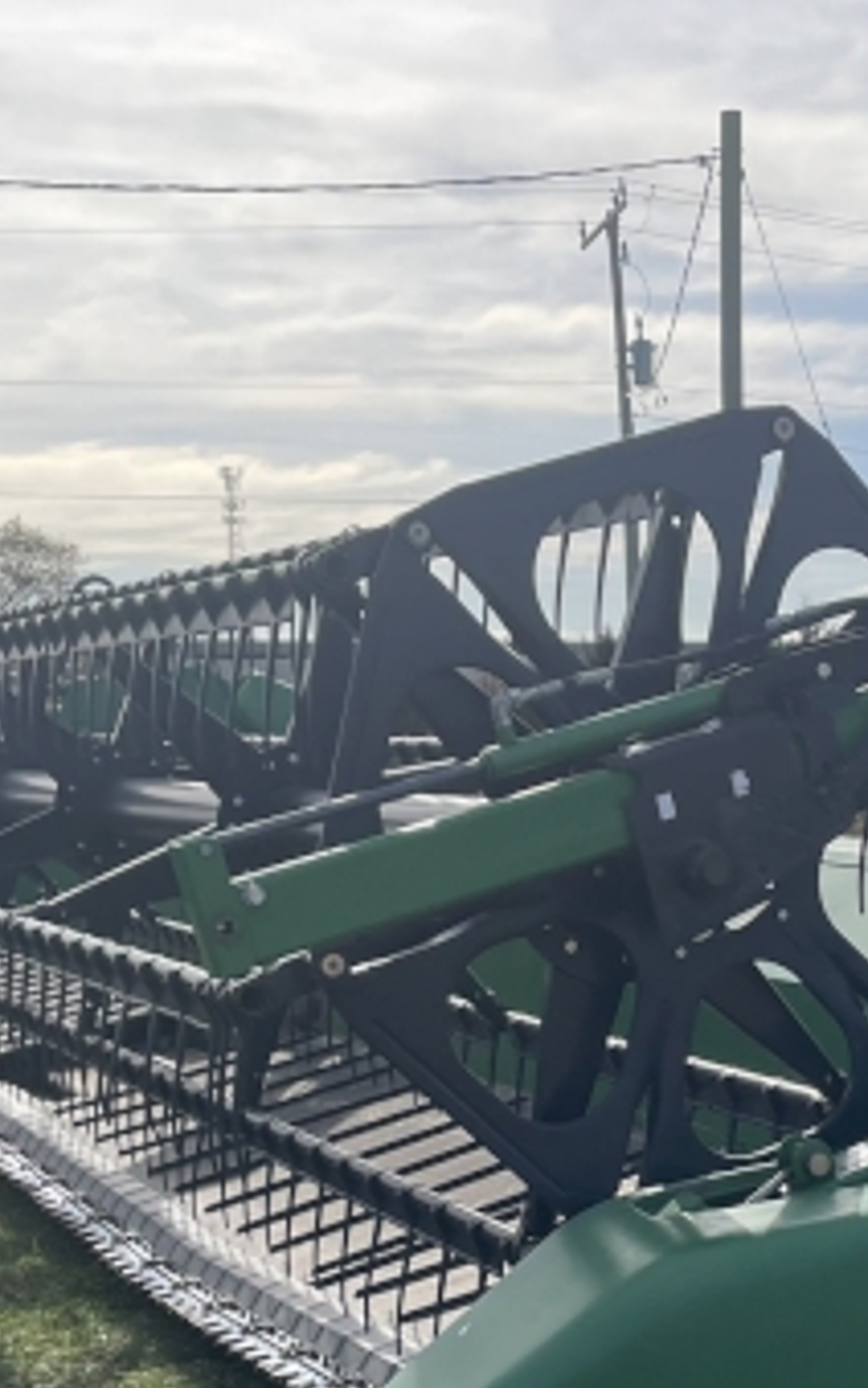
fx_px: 2459
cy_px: 1171
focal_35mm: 65
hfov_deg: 19.7
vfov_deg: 30.5
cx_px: 774
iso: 32
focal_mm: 4.2
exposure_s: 1/4831
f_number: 1.6
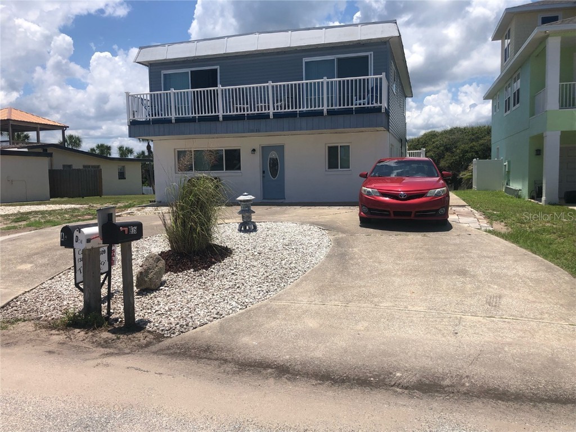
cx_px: 288
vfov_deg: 49.7
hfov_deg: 63.4
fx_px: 466
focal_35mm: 28
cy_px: 216
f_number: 1.8
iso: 20
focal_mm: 3.99
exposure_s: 1/3205
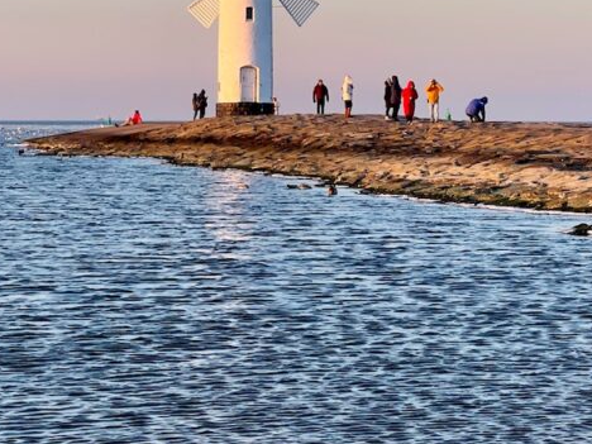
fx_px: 2394
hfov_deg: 14.0
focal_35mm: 140
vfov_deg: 10.6
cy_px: 87
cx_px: 515
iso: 20
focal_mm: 7.5
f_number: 2.2
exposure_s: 1/279
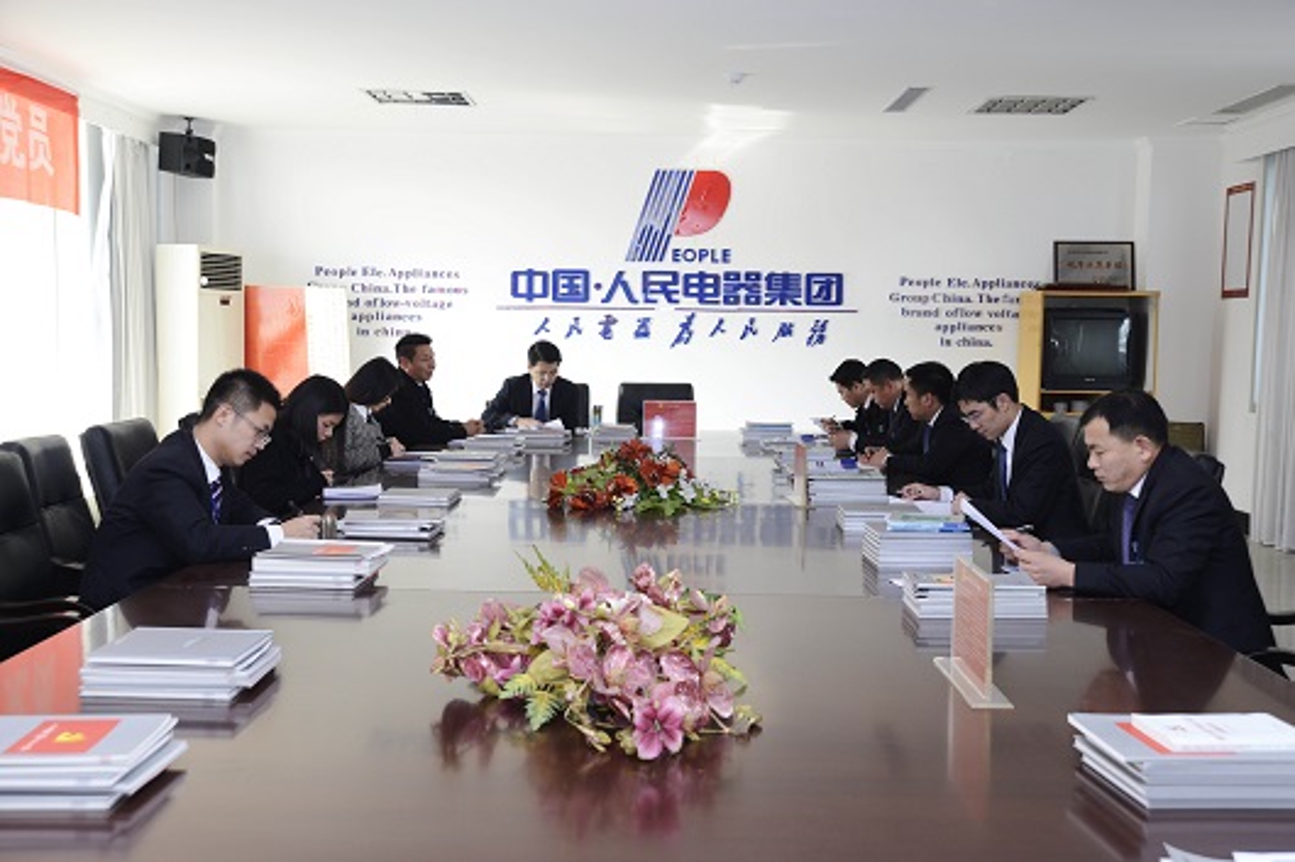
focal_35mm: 42
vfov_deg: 31.9
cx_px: 648
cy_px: 431
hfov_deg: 46.4
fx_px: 1510
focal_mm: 42
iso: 800
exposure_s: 1/60
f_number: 8
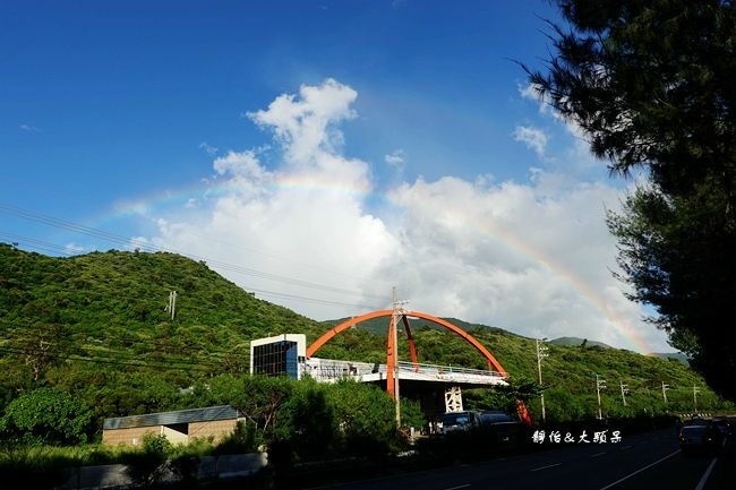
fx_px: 491
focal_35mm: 24
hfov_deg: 73.8
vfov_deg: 53.1
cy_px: 245
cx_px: 368
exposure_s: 1/640
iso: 125
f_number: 5.6
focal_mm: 9
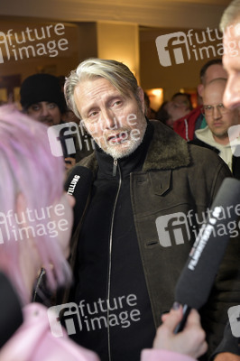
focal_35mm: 70
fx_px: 701
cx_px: 120
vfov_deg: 28.9
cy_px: 180
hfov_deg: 19.4
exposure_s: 1/250
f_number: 6.3
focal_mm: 70
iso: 1600
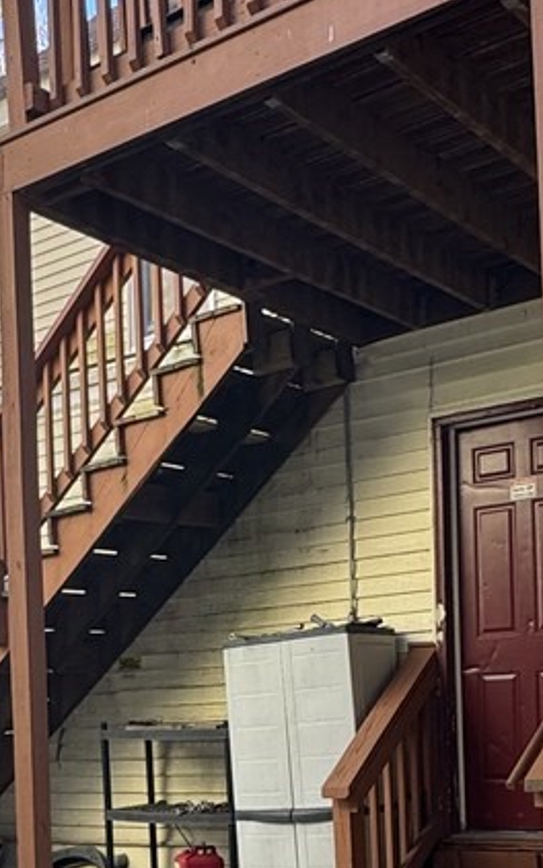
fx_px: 1278
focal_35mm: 54
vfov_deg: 36.1
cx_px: 245
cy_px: 714
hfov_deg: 24.0
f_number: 2.2
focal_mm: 2.22
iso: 64
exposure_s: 1/99
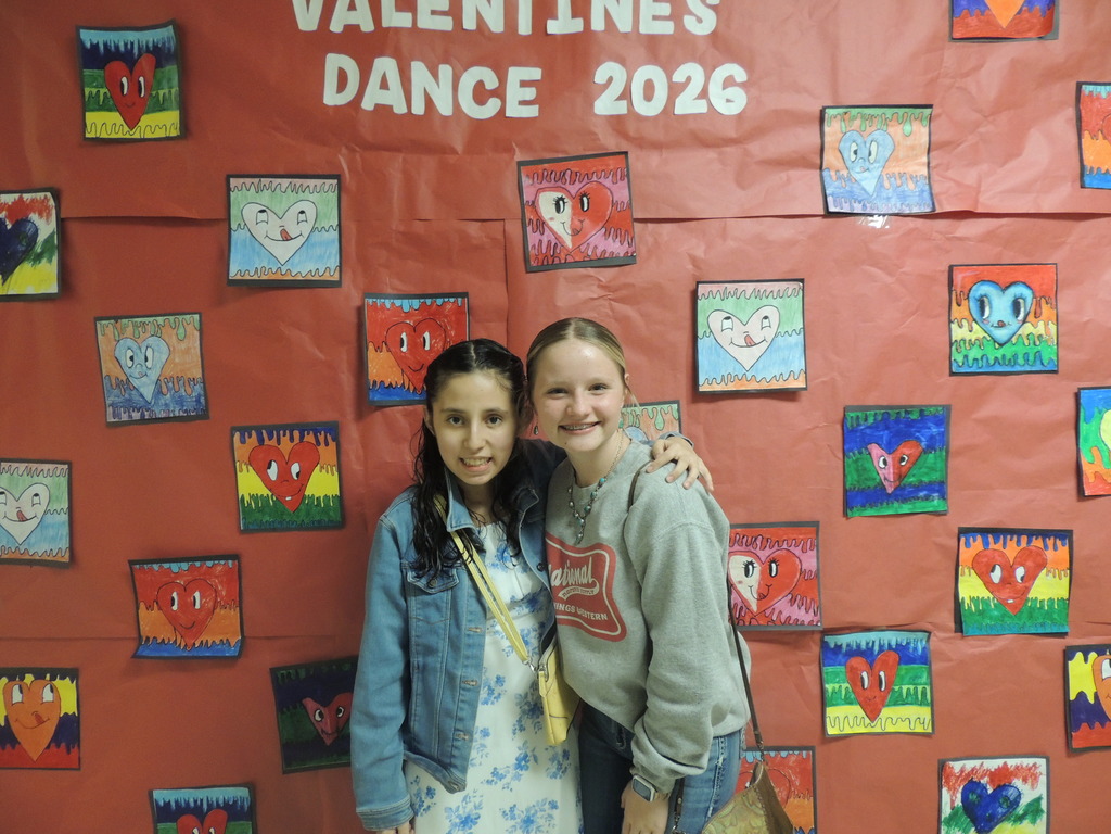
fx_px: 770
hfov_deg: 71.6
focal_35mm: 24
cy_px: 417
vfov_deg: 56.8
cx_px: 556
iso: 400
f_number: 3
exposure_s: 1/25
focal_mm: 4.3
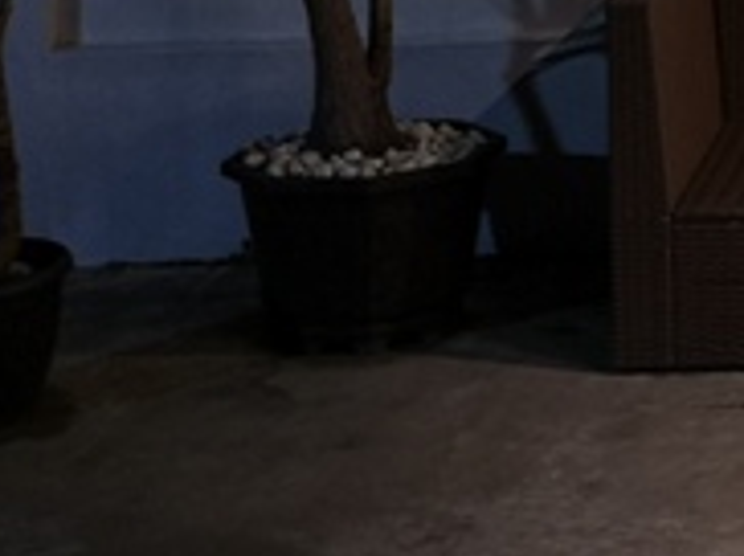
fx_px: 2554
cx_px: 1210
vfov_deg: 11.3
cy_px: -544
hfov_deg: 15.0
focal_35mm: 119
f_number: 1.8
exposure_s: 1/30
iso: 160
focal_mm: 3.95
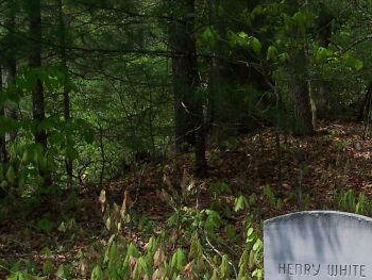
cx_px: 361
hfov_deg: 25.2
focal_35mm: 74
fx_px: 796
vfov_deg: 19.6
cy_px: 253
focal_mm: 5.6
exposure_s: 1/350
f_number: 5.6
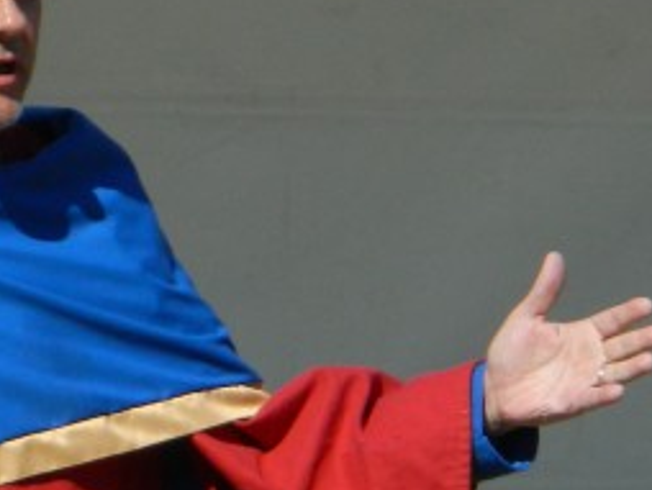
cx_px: -210
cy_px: 295
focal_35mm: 604
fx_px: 11387
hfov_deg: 3.3
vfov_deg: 2.5
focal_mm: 27
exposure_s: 1/800
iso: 80
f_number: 4.9
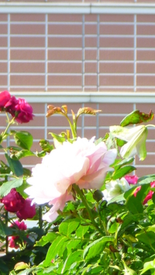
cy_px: 388
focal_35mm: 195
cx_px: 26
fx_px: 1423
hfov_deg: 6.2
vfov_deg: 10.7
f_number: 5.2
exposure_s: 1/60
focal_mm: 11
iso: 80
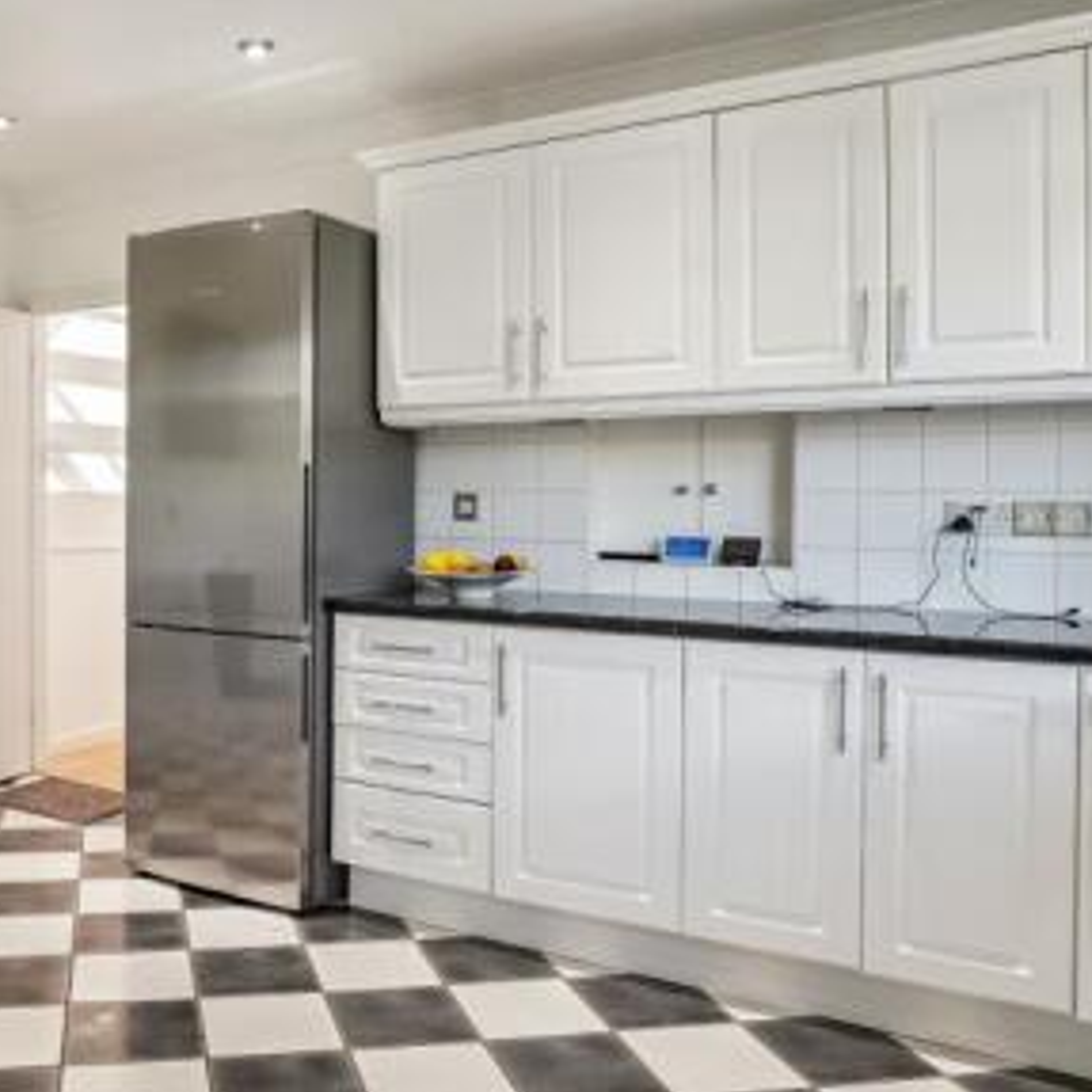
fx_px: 1106
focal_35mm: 31
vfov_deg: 52.4
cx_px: 302
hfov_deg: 50.8
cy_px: 493
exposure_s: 1/40
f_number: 6.3
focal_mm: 16
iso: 320
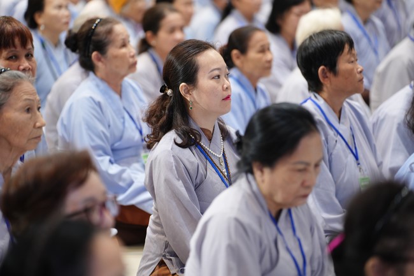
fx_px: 1724
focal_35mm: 150
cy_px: 138
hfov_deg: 13.7
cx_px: 207
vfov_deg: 9.1
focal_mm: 150
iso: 2000
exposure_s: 1/100
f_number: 2.8
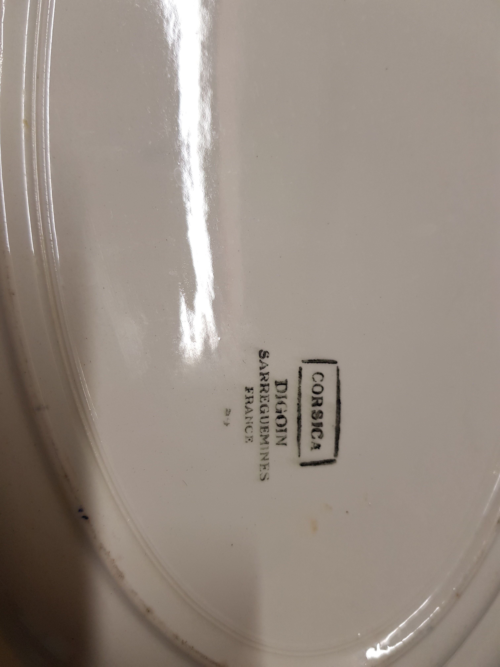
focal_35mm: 26
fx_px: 501
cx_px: 250
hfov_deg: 53.1
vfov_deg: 67.3
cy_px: 334
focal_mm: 4.2
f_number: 1.7
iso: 80
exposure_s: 1/50
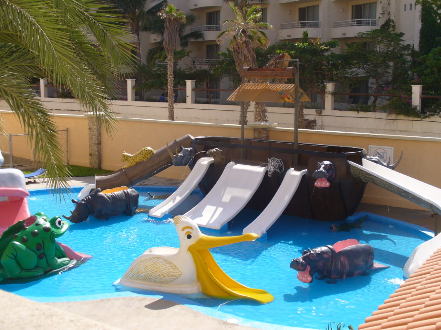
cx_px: 220
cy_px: 165
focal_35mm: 48
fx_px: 612
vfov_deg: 30.3
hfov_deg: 39.7
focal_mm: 7.9
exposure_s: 1/200
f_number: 6
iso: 64
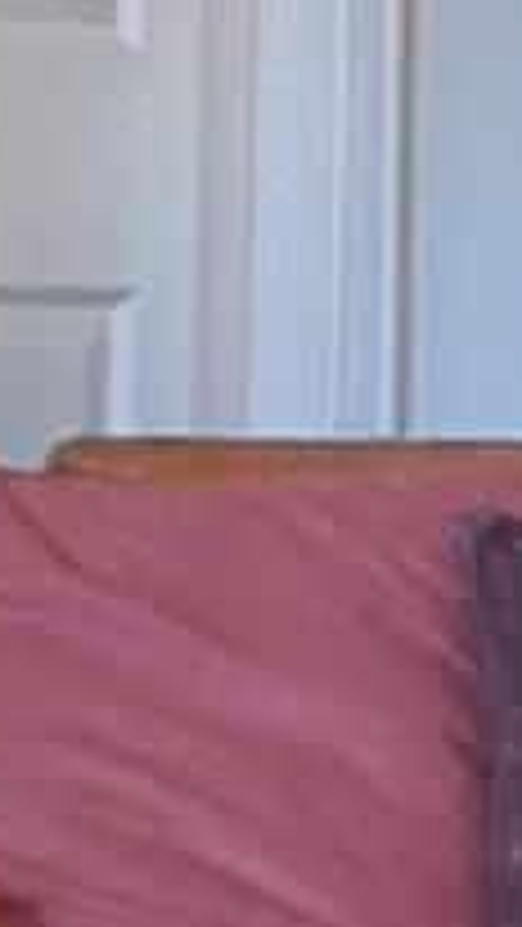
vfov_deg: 10.4
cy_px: 122
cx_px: 740
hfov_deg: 5.8
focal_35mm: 206
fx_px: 5065
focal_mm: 4.25
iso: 500
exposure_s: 1/60
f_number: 1.8
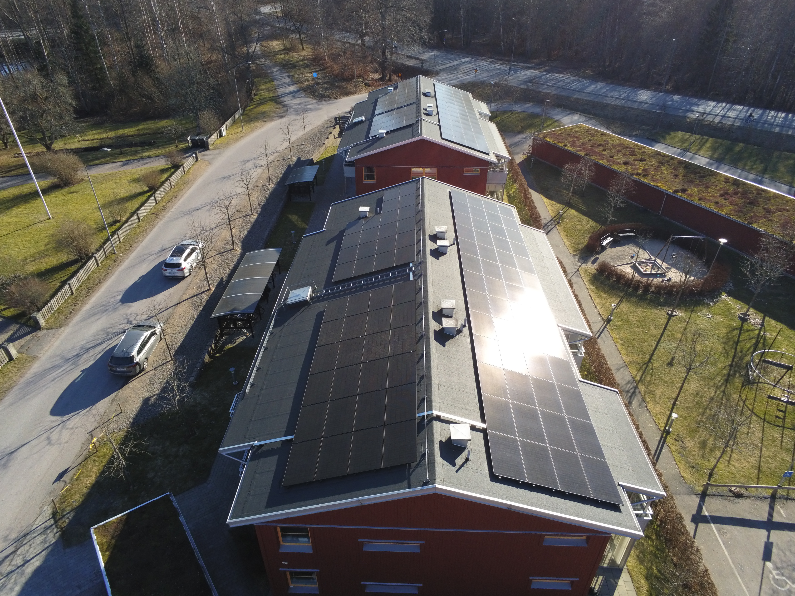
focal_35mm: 23
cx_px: 398
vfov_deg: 58.9
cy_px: 298
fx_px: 528
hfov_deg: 73.9
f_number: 2.4
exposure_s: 1/961
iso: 136
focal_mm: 4
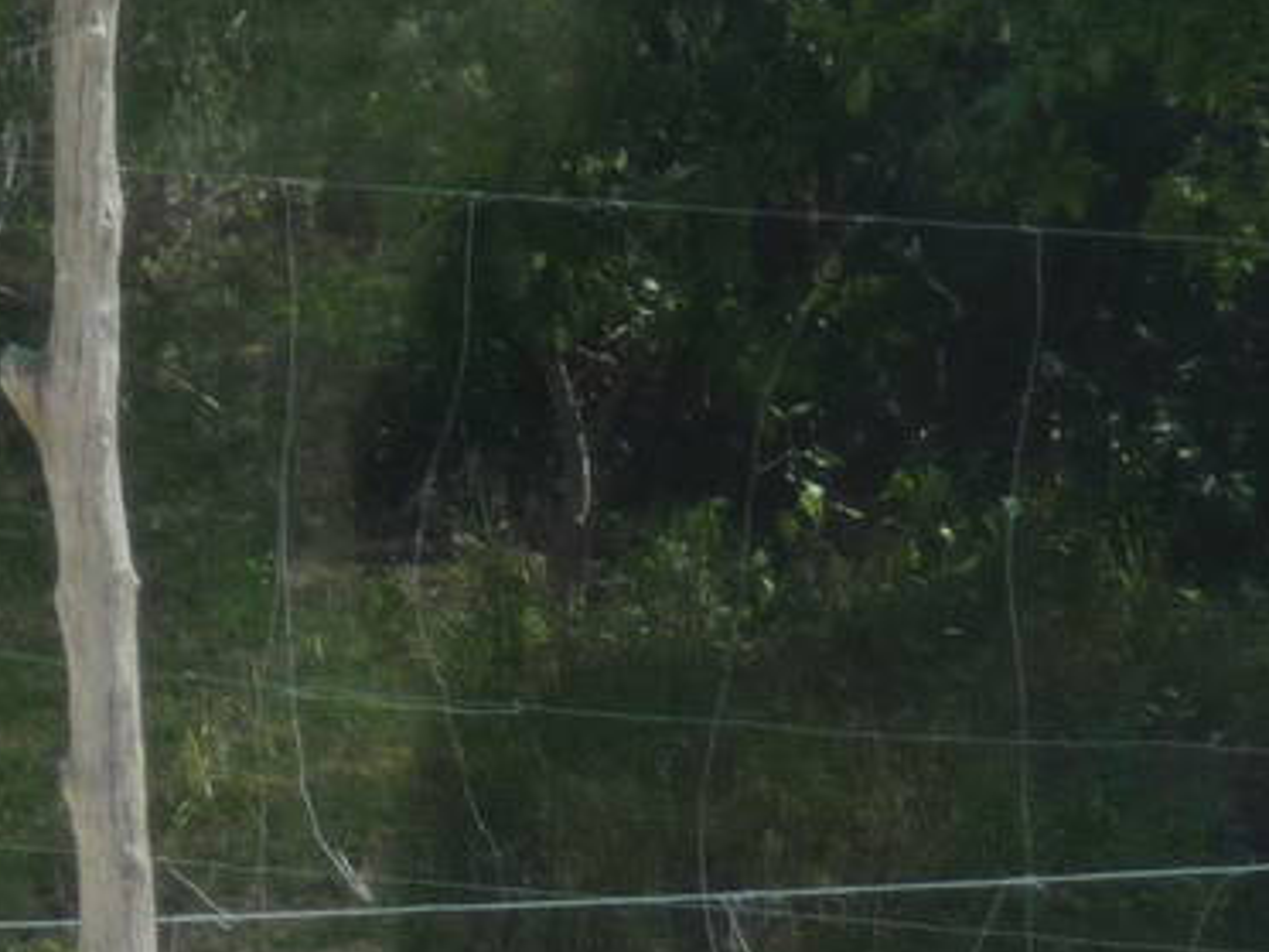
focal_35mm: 607
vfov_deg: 2.4
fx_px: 22252
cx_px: -1228
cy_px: 1020
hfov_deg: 3.2
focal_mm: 24.1
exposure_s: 1/250
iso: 100
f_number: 4.8
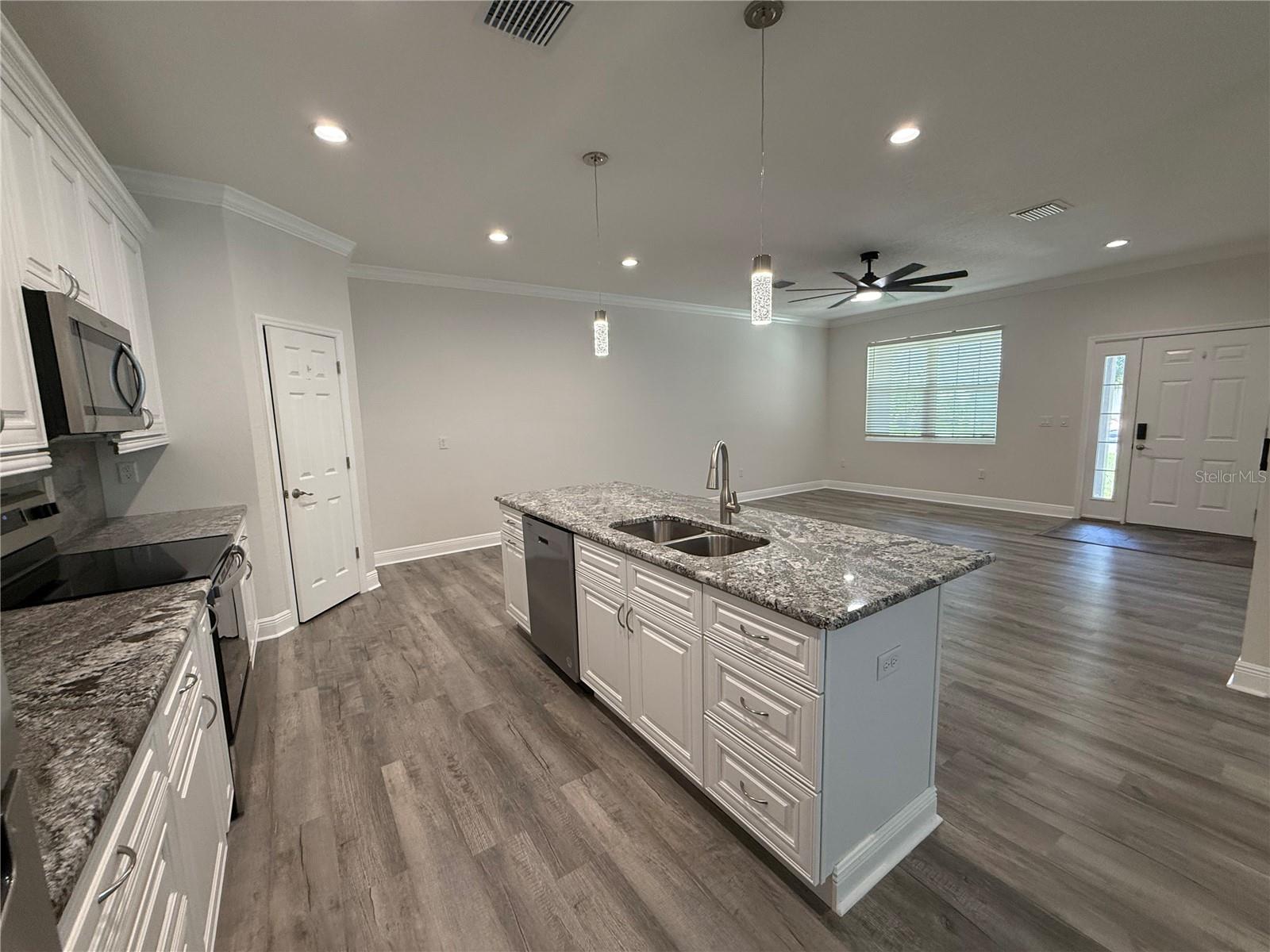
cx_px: 635
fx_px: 514
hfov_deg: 102.1
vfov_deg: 85.7
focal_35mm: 14
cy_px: 476
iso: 250
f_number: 2.2
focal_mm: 2.22
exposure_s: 1/120
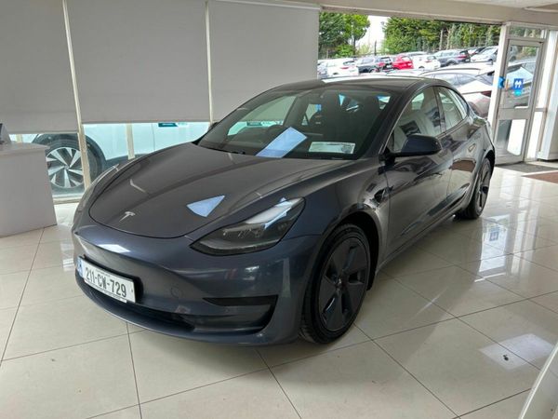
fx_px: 419
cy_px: 210
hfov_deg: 67.3
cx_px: 279
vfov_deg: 53.1
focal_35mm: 26
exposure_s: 1/140
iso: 32
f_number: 1.5
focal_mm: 5.7
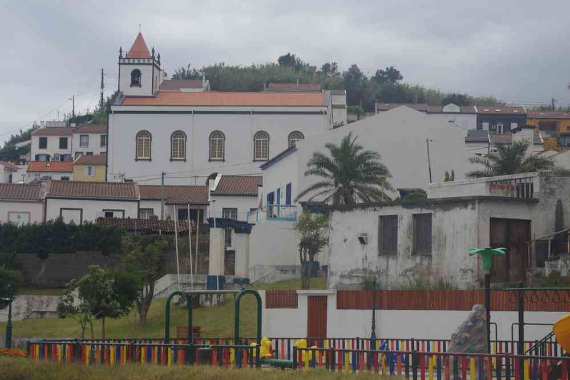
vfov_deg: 16.6
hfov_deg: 24.6
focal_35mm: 82
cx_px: 285
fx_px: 1306
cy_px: 190
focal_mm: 55
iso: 200
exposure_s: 1/125
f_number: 11
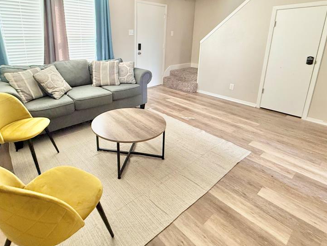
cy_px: 86
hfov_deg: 81.1
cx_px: 137
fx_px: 189
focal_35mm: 20
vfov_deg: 64.6
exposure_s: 1/60
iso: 400
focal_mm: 2.22
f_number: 2.2
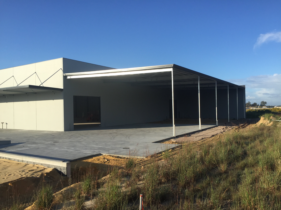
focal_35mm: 29
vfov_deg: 48.2
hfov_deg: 61.7
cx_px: 140
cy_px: 105
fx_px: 235
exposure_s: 1/1721
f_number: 2.2
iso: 32
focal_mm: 4.15
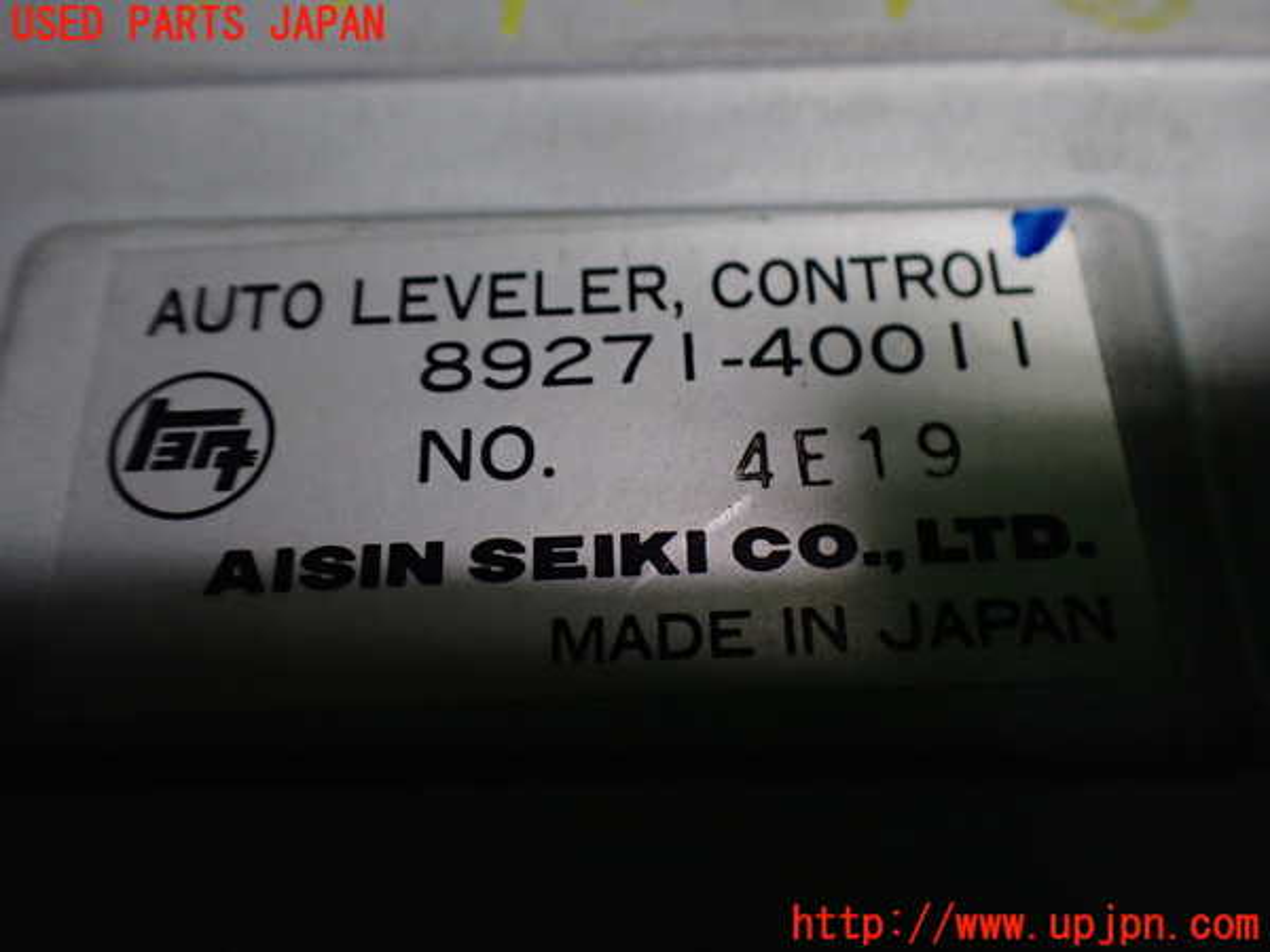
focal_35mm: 30
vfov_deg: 46.8
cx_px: 635
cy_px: 476
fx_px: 1101
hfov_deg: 60.0
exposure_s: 1/125
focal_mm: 5.4
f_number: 2.3
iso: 800
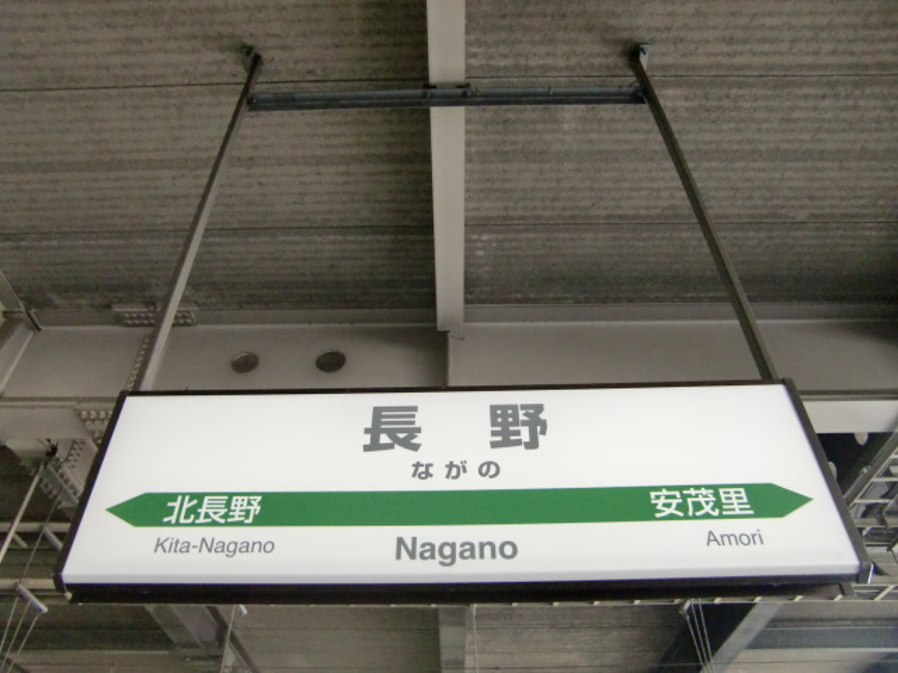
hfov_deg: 63.4
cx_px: 449
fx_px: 726
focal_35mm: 28
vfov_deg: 49.7
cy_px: 336
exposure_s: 1/60
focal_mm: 4.9
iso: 640
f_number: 2.6
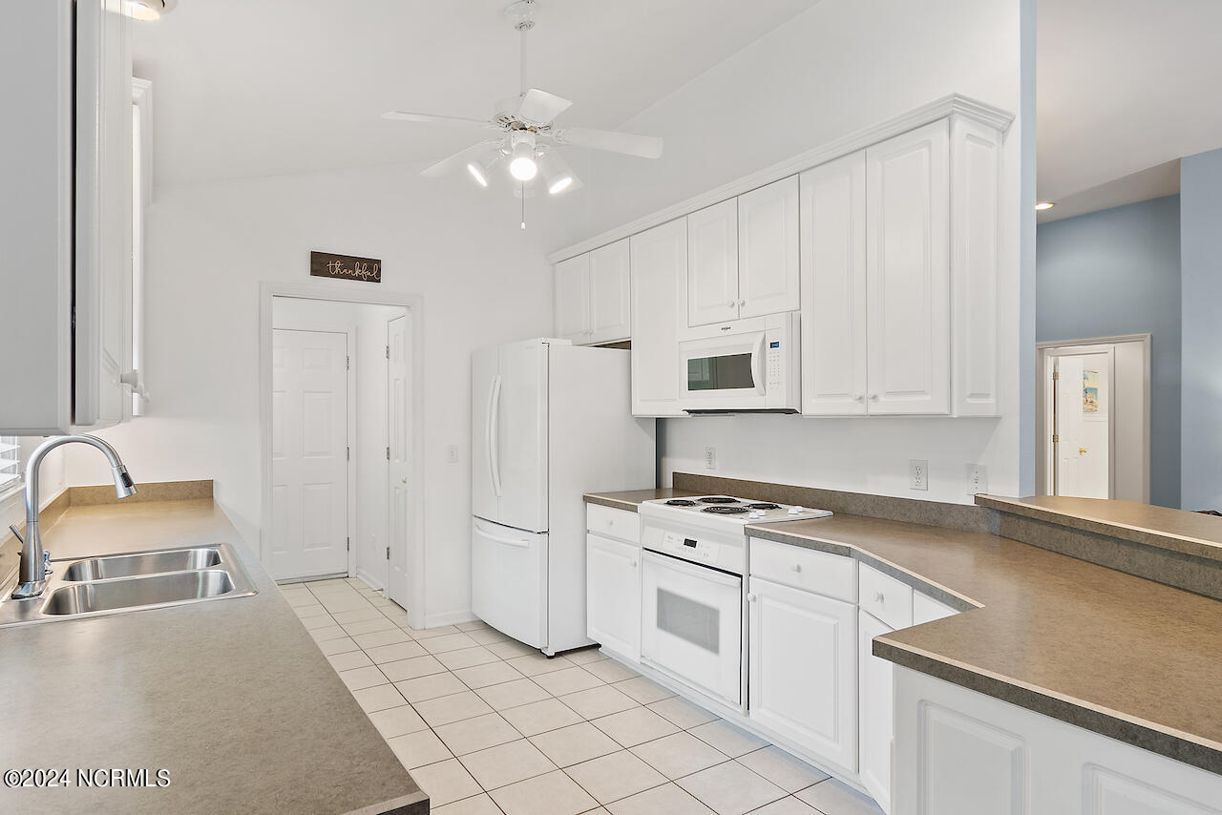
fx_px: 679
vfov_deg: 62.0
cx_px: 611
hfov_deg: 84.0
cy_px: 408
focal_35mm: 20
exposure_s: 1/4
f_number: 4.5
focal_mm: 10
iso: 100
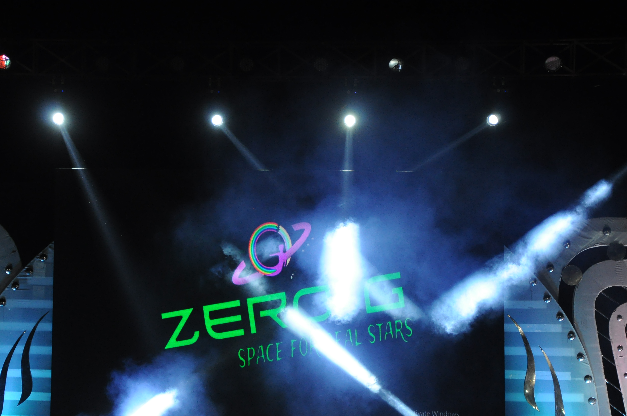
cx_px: 242
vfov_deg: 12.7
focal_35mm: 107
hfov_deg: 19.1
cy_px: 282
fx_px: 1861
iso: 1000
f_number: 5
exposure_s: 1/160
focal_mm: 52
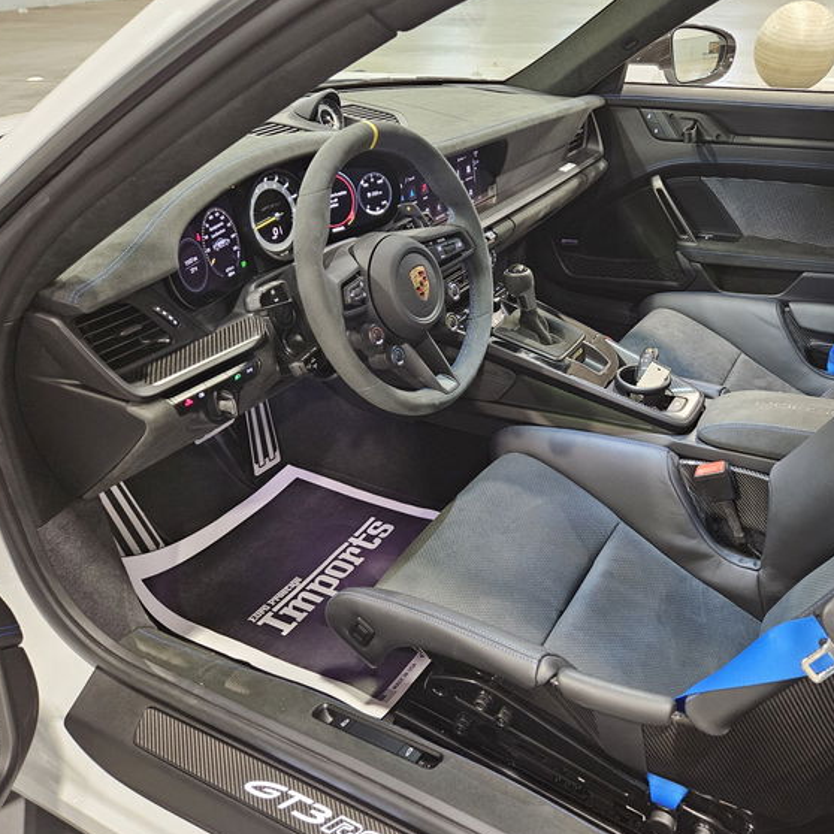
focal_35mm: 28
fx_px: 763
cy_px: 423
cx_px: 528
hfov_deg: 56.5
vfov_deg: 57.3
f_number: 1.8
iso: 800
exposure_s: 1/24
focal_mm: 5.4
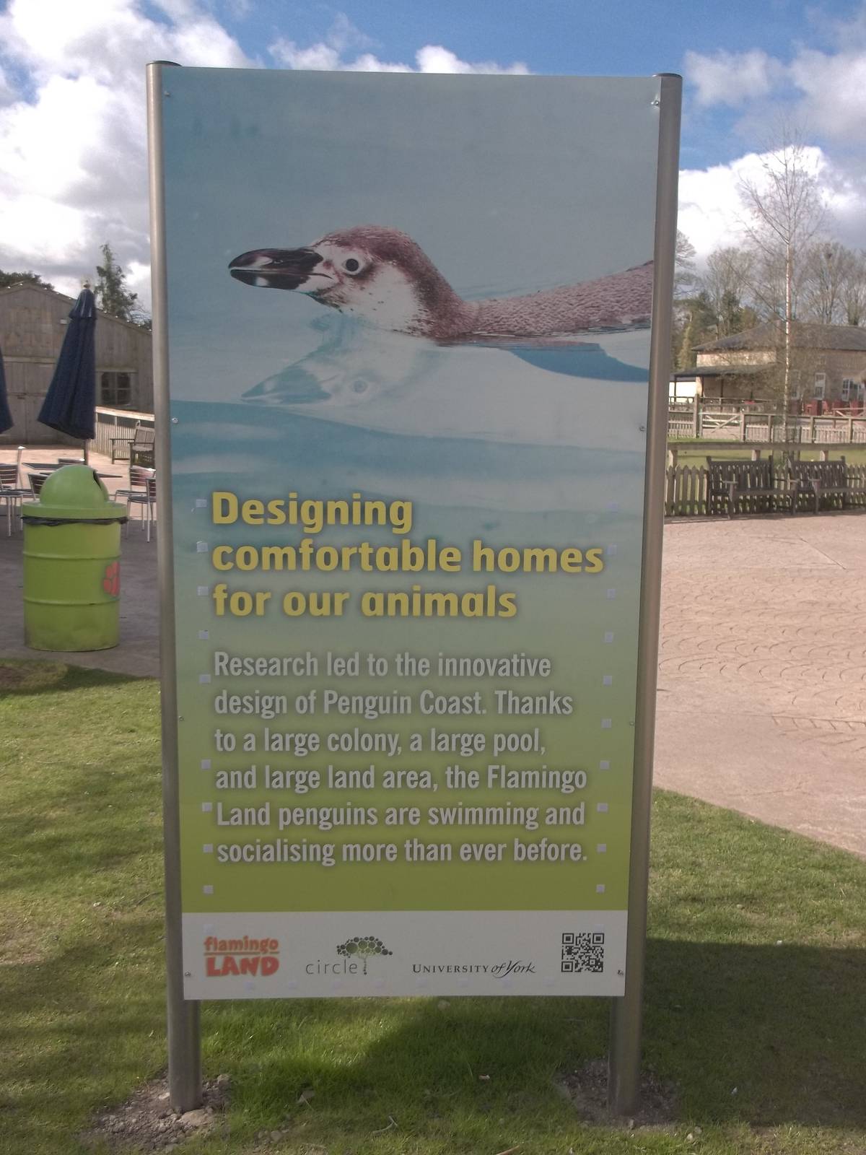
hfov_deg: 42.9
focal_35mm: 33
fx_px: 1101
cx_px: 433
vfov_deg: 55.4
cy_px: 578
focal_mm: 5.9
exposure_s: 1/125
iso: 80
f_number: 8
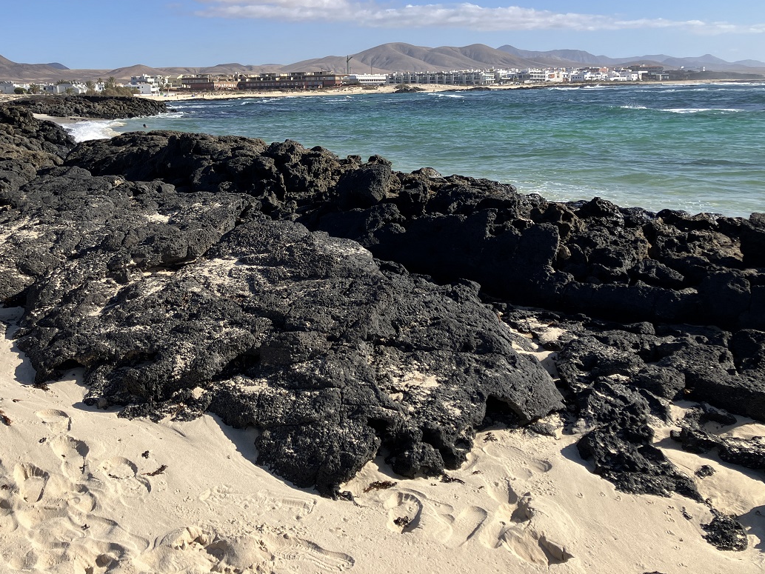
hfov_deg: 49.9
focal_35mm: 37
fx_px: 818
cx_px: 315
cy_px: 196
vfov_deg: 38.3
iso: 32
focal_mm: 3.99
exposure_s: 1/2114
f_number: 1.8
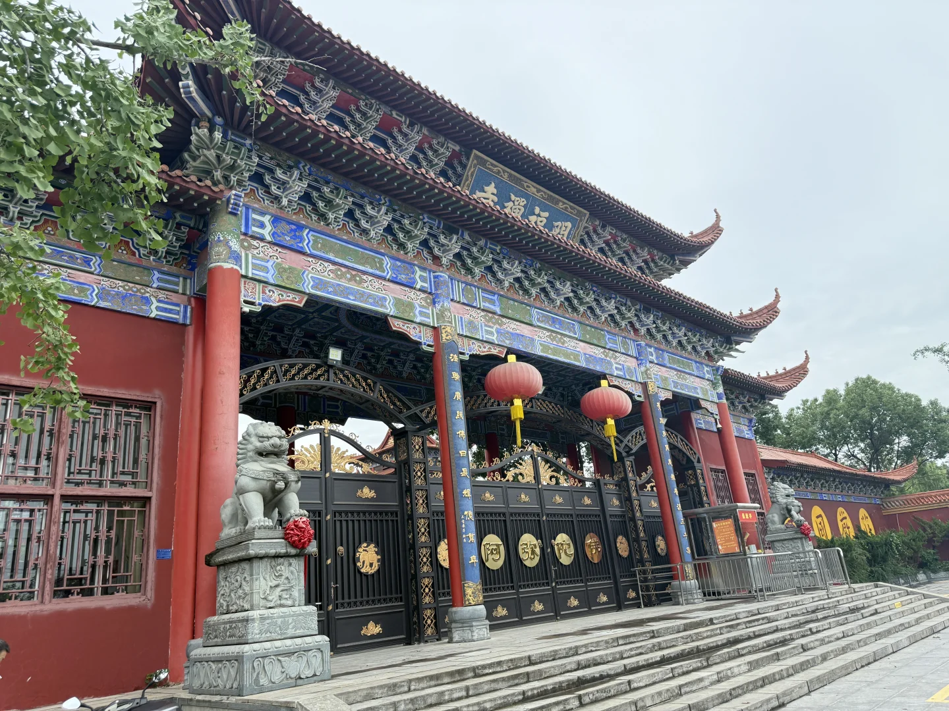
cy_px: 356
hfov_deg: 71.6
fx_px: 658
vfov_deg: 56.8
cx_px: 474
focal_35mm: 24
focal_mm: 6.76
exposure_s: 1/1901
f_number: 1.78
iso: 100
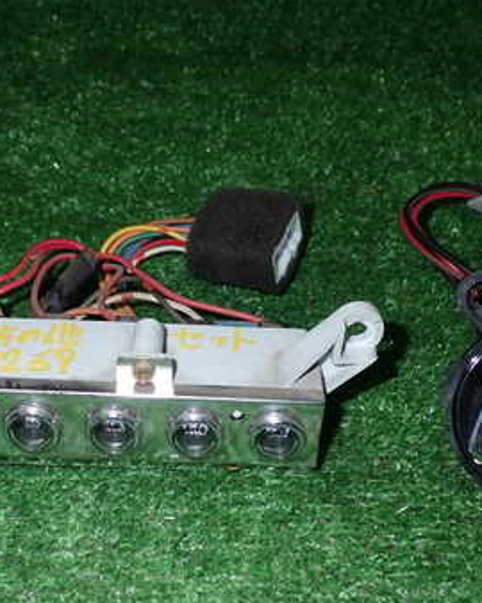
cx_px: 214
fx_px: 928
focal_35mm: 52
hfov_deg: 29.1
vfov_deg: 35.9
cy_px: 353
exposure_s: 1/30
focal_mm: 5.4
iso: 200
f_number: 6.3
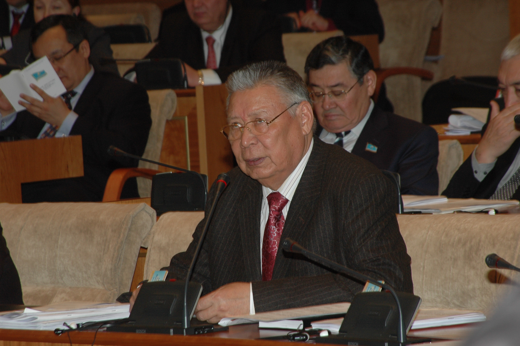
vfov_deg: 4.6
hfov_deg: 6.9
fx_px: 4329
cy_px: 173
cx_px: 260
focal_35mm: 300
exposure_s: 1/30
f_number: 9
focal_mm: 200
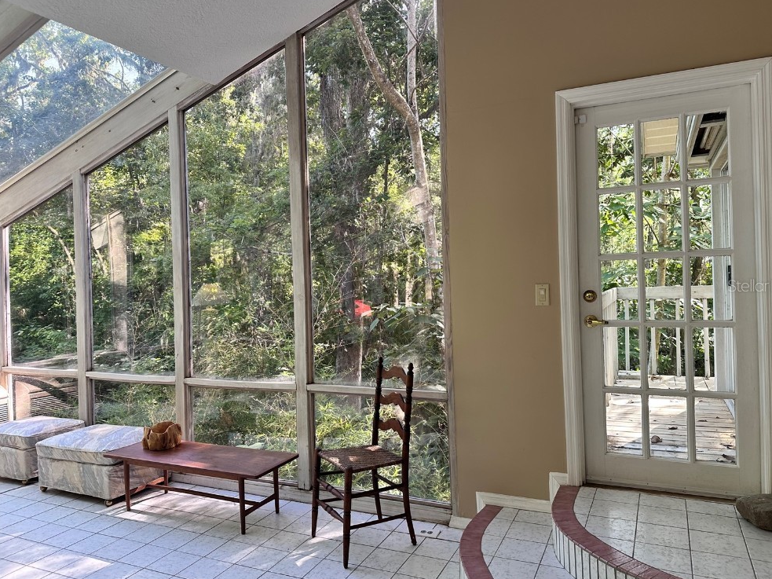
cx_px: 400
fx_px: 557
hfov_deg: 69.4
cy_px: 285
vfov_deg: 54.9
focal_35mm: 25
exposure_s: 1/121
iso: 80
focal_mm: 6.86
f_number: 1.78
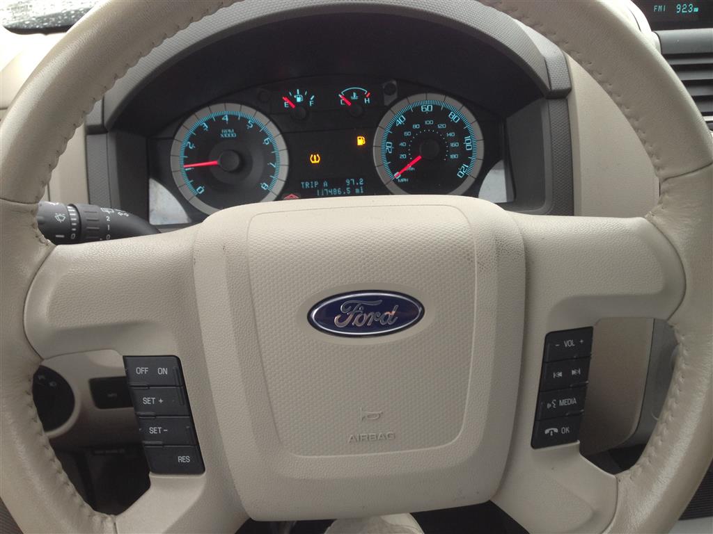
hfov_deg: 55.4
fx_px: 680
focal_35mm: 33
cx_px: 356
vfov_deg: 42.9
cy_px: 267
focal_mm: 4.13
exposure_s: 1/20
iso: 64
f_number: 2.4
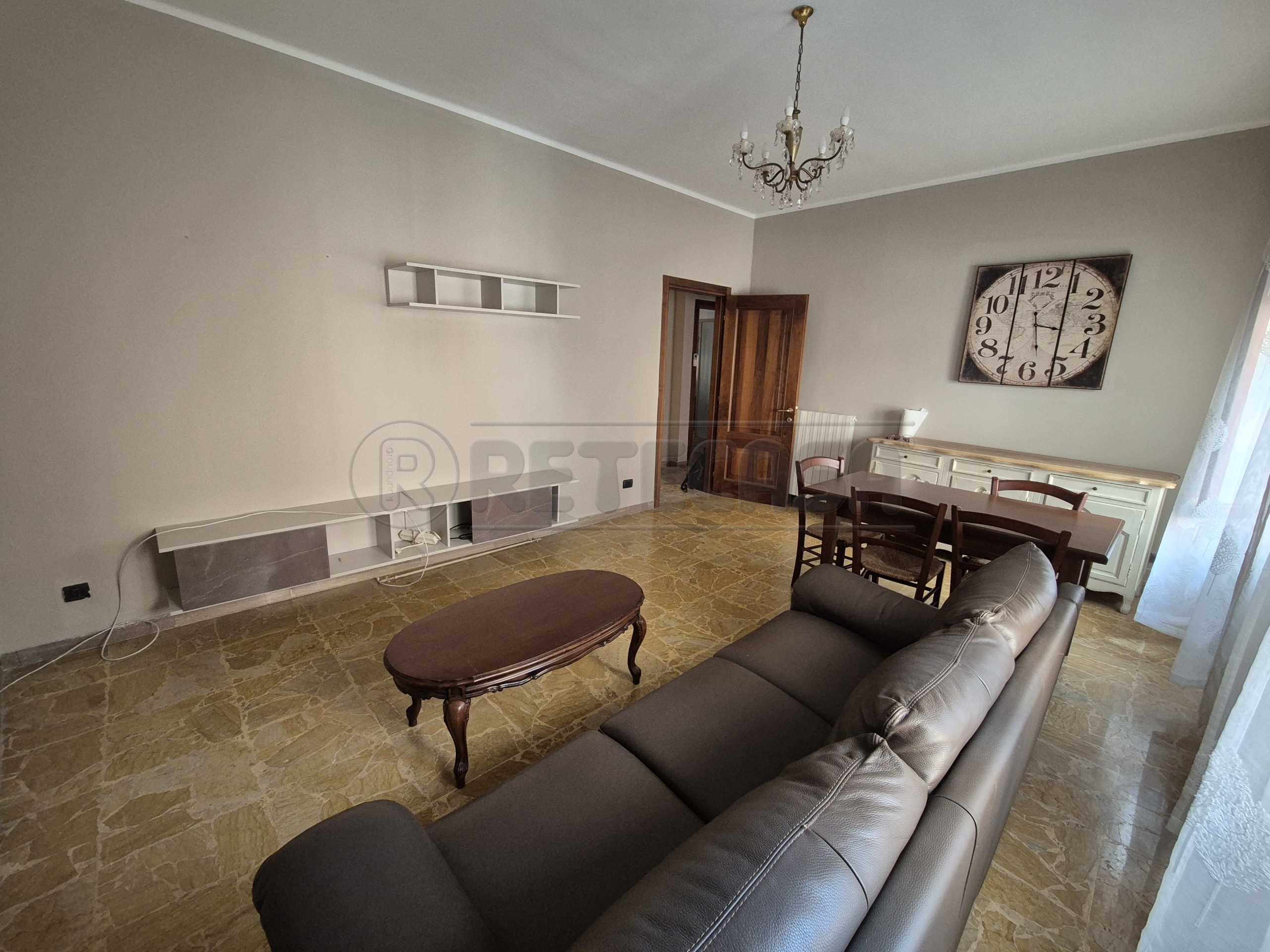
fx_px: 477
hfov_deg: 106.2
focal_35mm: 13
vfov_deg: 89.9
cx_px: 635
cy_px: 476
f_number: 2.2
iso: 500
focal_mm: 2.2
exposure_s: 1/50
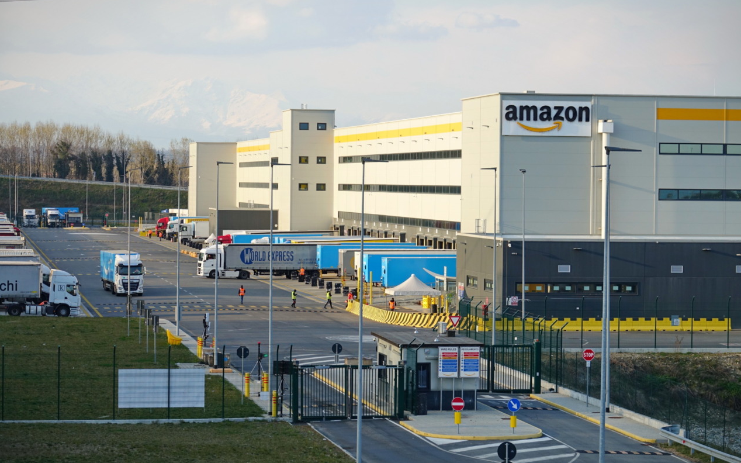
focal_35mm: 107
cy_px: 230
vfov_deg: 12.2
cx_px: 371
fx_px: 2160
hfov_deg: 19.5
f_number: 4
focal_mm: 38
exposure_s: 1/320
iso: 100
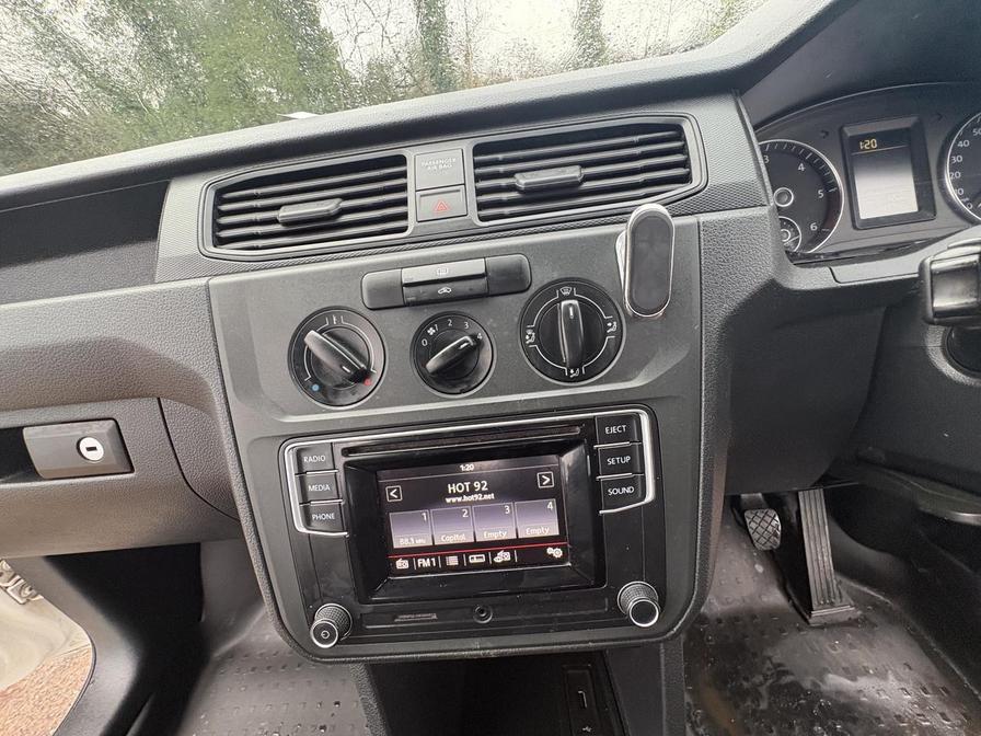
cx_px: 490
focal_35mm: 14
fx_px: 397
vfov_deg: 85.7
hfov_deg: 102.1
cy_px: 368
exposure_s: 1/60
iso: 400
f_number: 2.2
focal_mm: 2.22
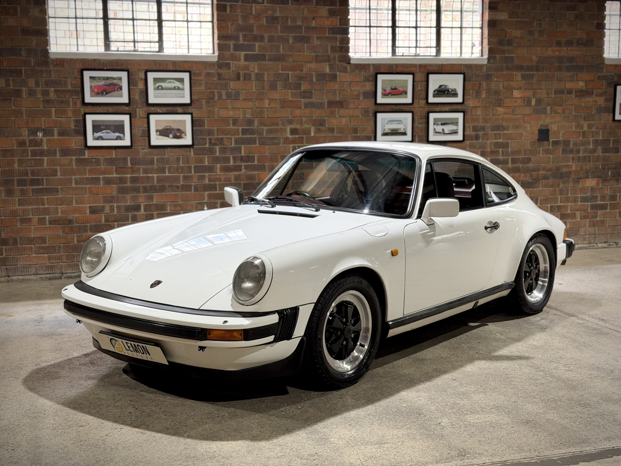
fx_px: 861
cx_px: 310
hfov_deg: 39.7
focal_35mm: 48
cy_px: 233
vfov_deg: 30.3
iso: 125
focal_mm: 6.76
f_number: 1.78
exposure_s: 1/50
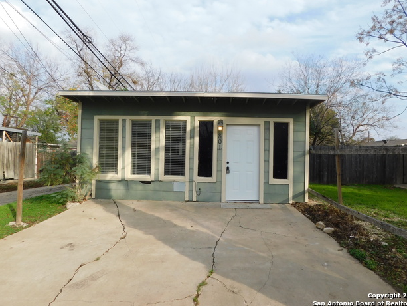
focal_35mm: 24
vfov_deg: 56.8
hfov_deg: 71.6
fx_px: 282
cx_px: 208
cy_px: 148
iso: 125
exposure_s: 1/1000
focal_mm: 4
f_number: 3
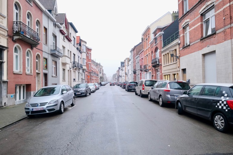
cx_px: 116
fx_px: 142
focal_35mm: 22
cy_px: 78
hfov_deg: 78.6
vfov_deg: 57.2
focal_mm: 14.5
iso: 2500
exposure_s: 1/30
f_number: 4
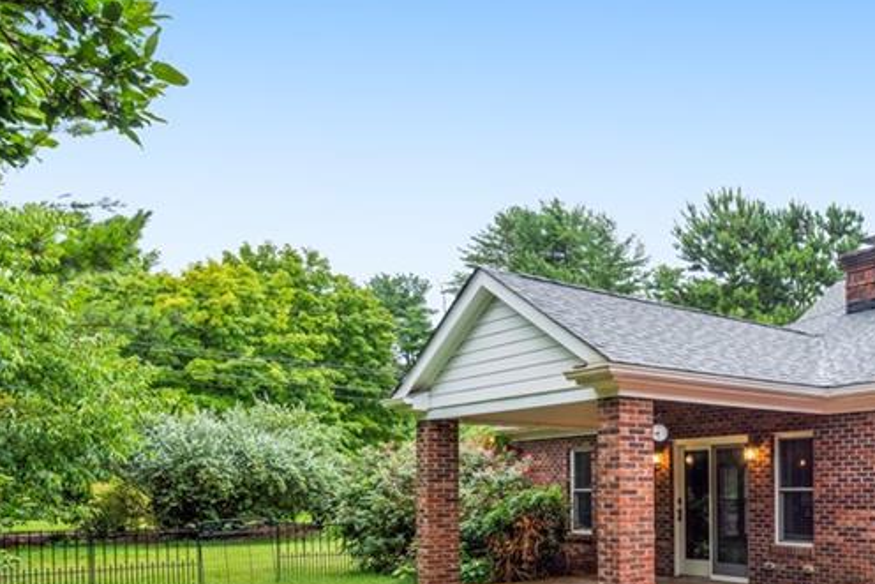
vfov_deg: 38.3
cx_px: 843
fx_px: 802
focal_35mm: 33
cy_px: 479
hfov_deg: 48.7
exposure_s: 1/8
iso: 100
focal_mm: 16
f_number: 11
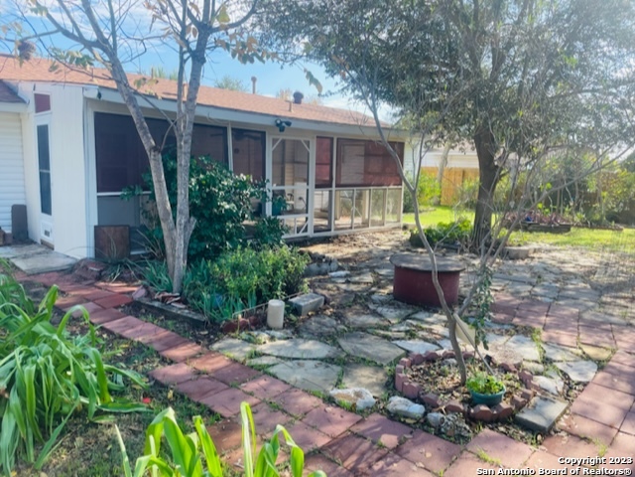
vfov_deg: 53.1
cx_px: 318
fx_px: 477
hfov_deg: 67.3
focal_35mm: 26
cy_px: 238
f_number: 1.6
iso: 32
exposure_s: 1/812
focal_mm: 4.2
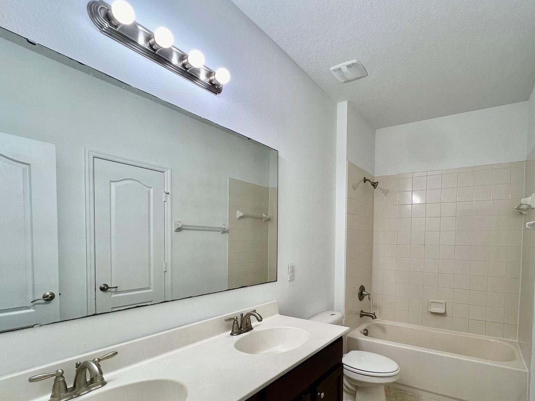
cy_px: 253
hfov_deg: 90.1
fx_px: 263
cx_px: 316
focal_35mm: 17
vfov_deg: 73.3
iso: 80
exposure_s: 1/120
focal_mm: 1.57
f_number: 1.8
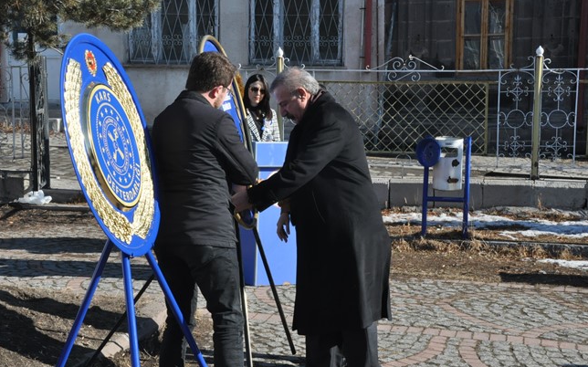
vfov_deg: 17.6
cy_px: 181
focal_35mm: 74
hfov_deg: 27.9
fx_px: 1185
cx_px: 295
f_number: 18
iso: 1250
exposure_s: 1/320
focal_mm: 48
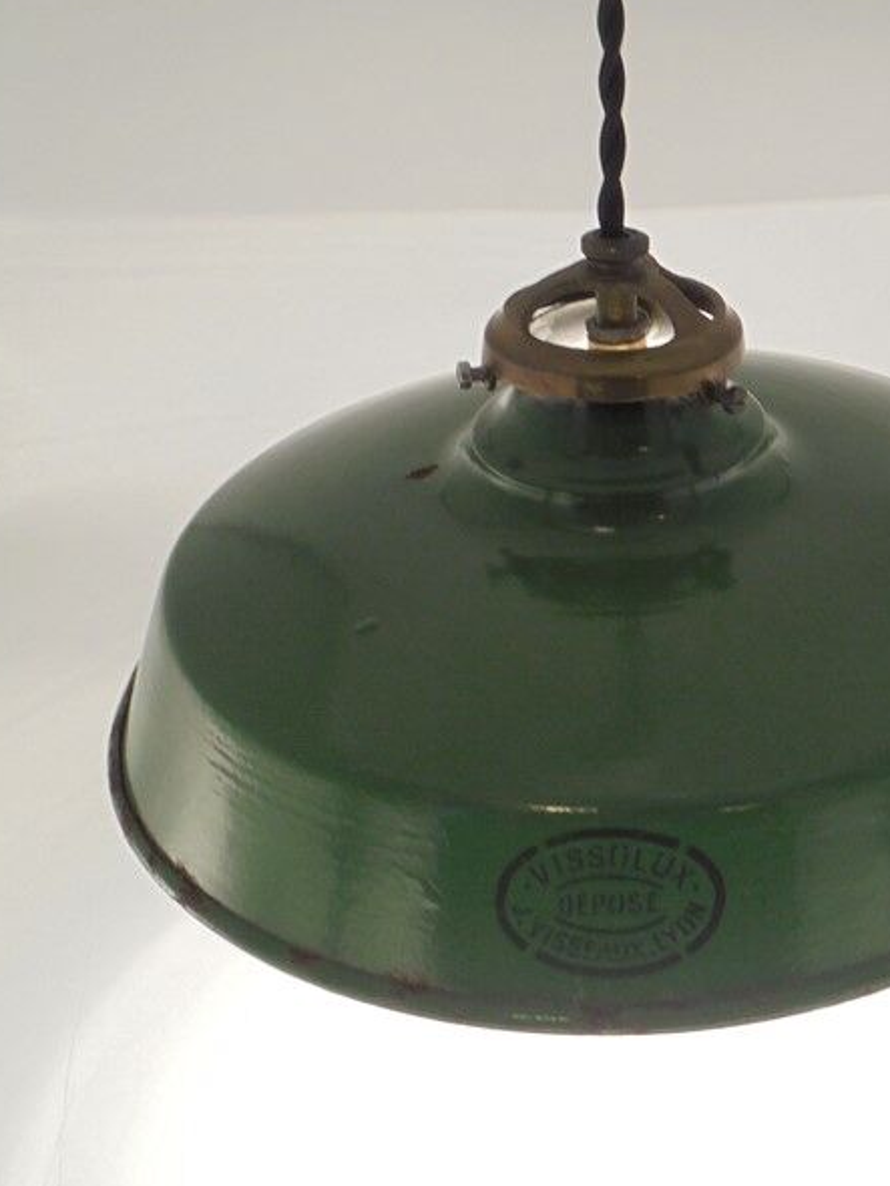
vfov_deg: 32.7
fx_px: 1987
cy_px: 336
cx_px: 651
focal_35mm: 58
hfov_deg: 25.0
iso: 100
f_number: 4.2
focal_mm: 6.9
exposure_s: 1/40
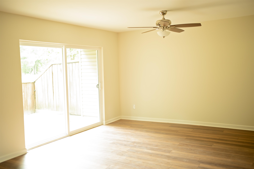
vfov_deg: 37.8
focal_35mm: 35
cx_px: 127
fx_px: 247
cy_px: 84
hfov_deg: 54.5
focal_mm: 35
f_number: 1.8
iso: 800
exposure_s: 1/125
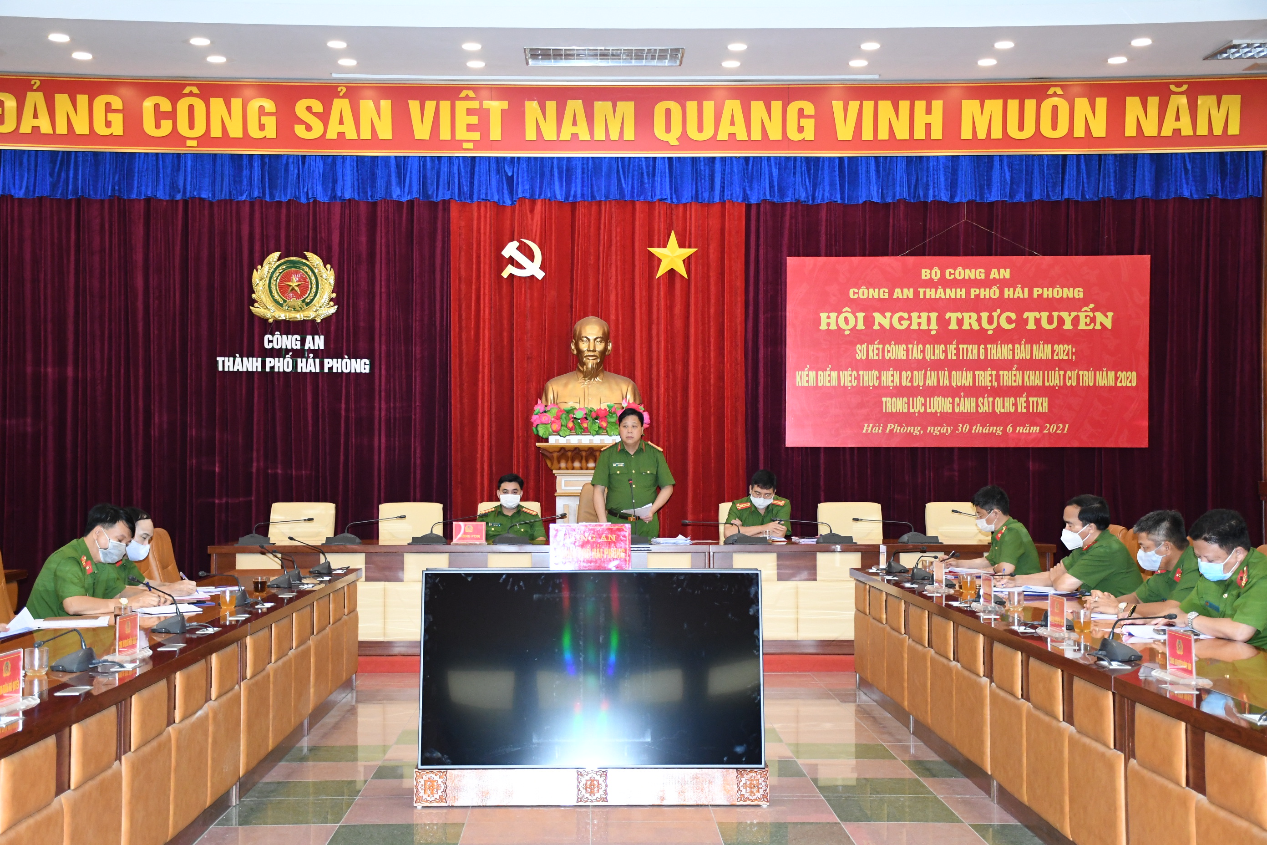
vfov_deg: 26.5
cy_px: 422
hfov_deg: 38.9
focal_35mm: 51
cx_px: 634
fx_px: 1795
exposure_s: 1/200
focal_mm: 34
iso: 2500
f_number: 4.5
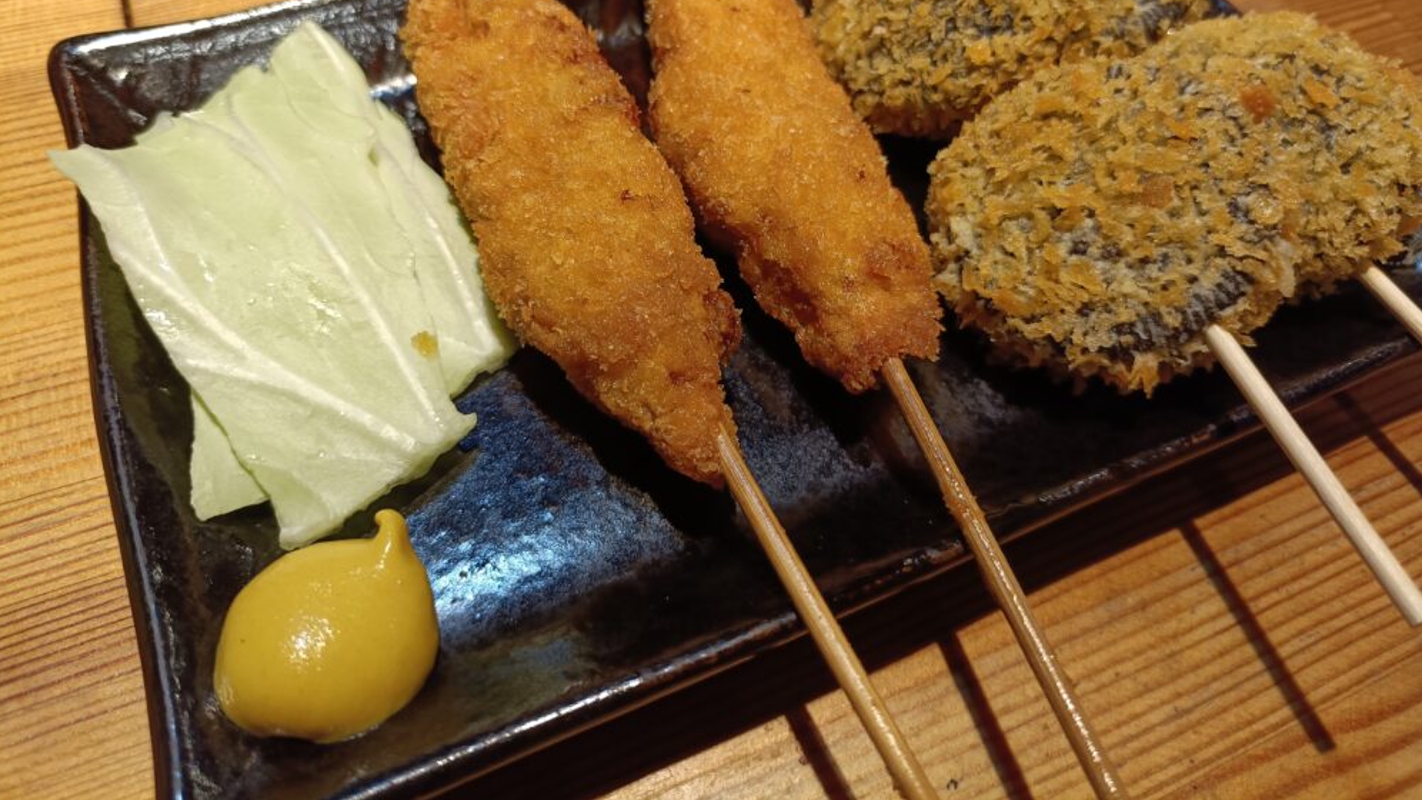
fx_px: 1056
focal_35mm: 28
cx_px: 718
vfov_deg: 40.8
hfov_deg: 67.9
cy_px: 253
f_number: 1.7
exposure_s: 1/50
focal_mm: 4.7
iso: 320
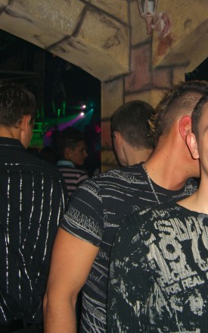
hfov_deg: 23.4
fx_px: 498
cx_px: 156
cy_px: 169
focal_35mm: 55
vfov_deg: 36.9
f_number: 2.8
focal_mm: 7.9
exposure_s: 1/60
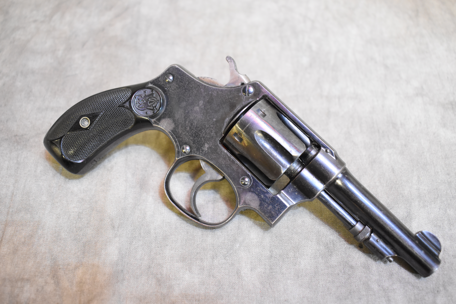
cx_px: 228
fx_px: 456
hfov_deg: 53.1
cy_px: 152
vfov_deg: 36.9
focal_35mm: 36
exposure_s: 1/20
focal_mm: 24
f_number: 3.8
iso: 3200
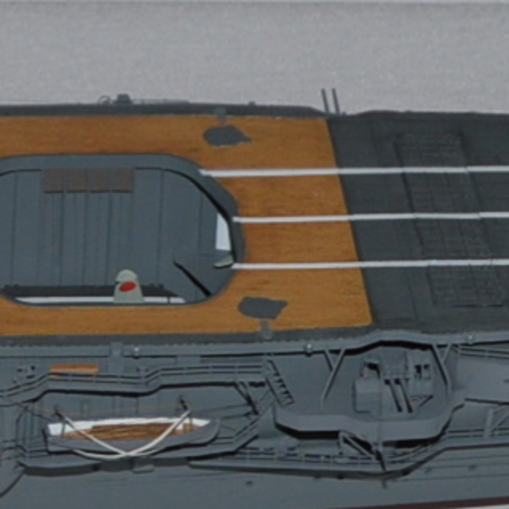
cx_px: -498
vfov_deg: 5.2
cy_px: 302
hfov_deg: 5.1
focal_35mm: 336
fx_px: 5590
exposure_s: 1/60
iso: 100
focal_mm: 28
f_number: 8
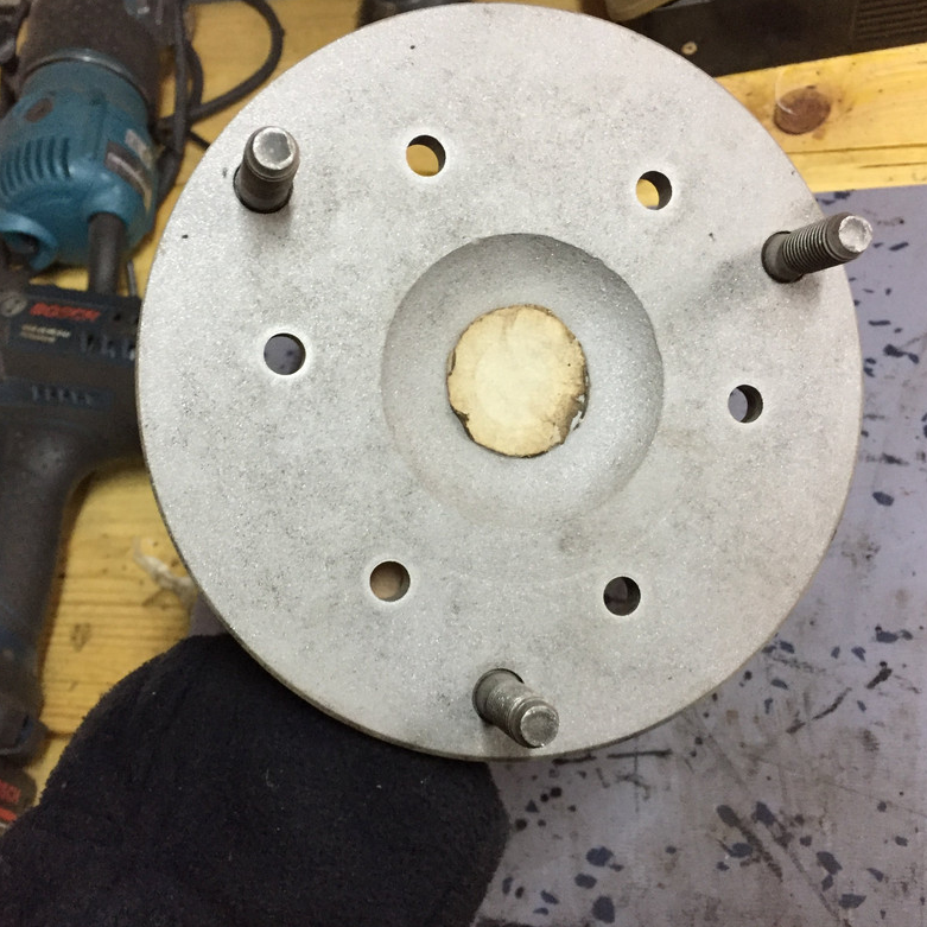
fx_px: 1060
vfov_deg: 47.2
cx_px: 427
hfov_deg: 47.2
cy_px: 453
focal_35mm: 35
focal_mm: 4.15
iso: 320
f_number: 2.2
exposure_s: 1/33
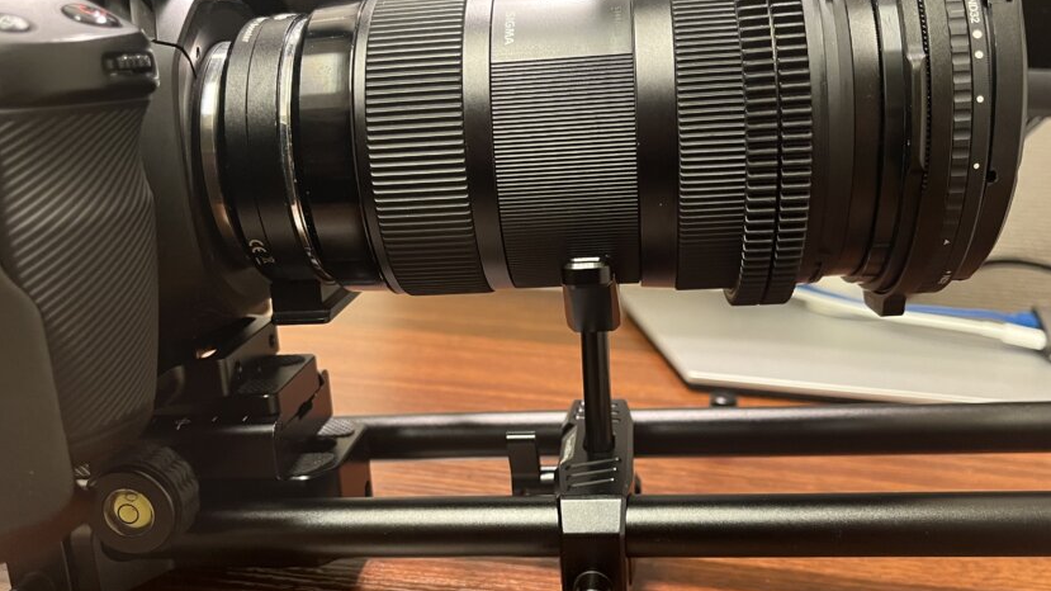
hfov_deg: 56.6
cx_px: 526
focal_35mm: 35
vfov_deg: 33.7
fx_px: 975
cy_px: 318
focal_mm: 5.1
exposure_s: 1/40
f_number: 1.6
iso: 500
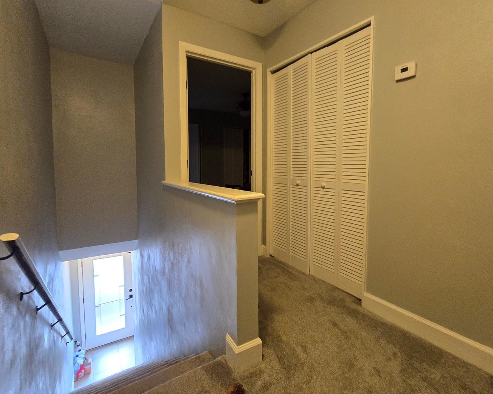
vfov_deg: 80.2
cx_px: 261
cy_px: 182
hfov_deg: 93.0
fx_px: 233
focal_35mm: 16
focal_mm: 2.2
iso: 800
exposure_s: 1/60
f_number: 2.2
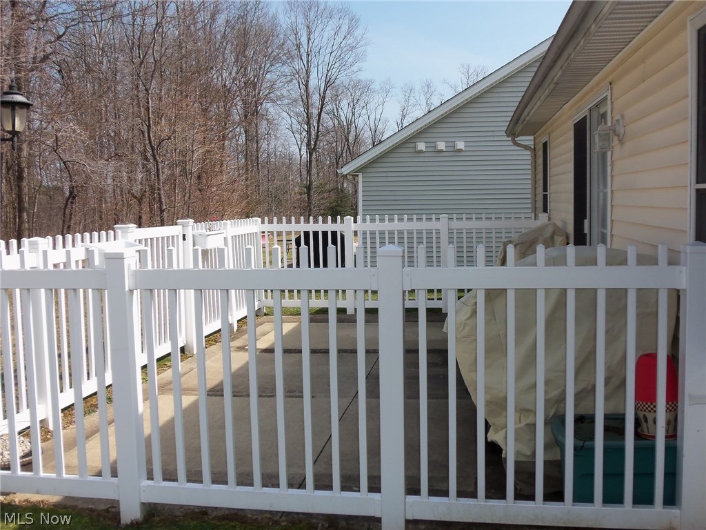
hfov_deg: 50.1
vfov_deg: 38.7
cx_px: 353
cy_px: 265
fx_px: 755
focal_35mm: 37
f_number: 3.6
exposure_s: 1/640
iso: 64
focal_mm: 6.7
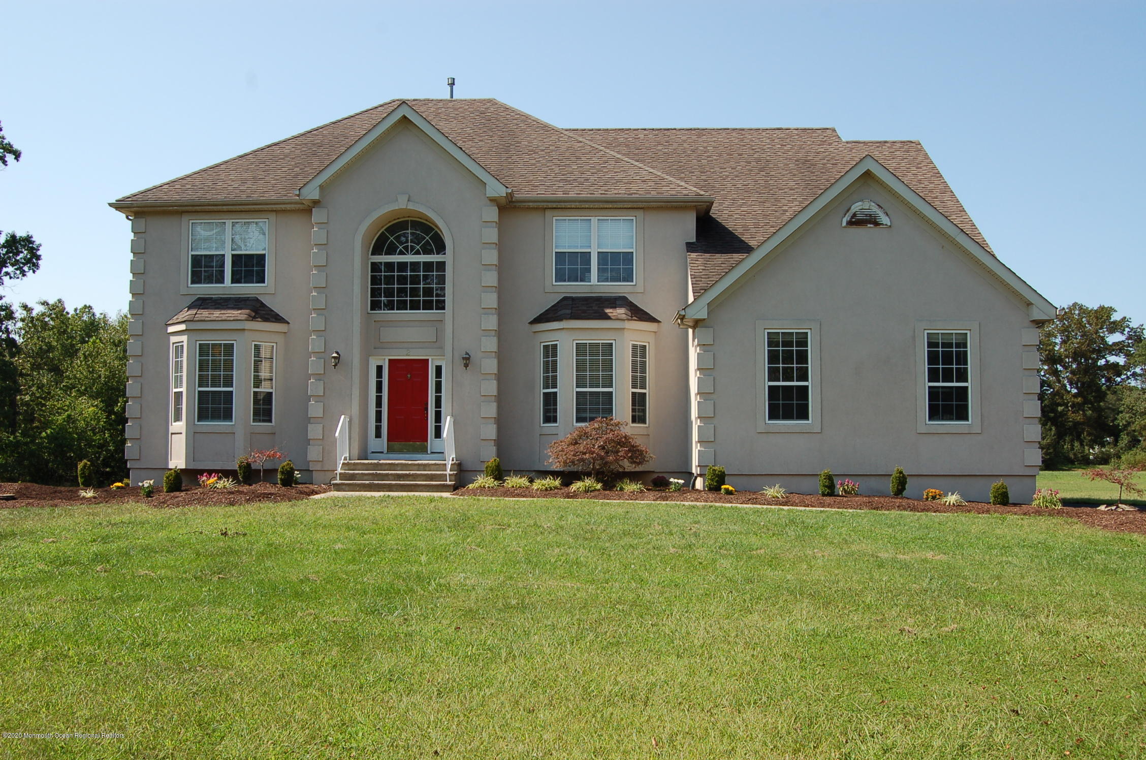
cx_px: 573
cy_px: 380
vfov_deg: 38.2
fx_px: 1096
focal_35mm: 34
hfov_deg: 55.2
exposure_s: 1/250
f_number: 8
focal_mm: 23
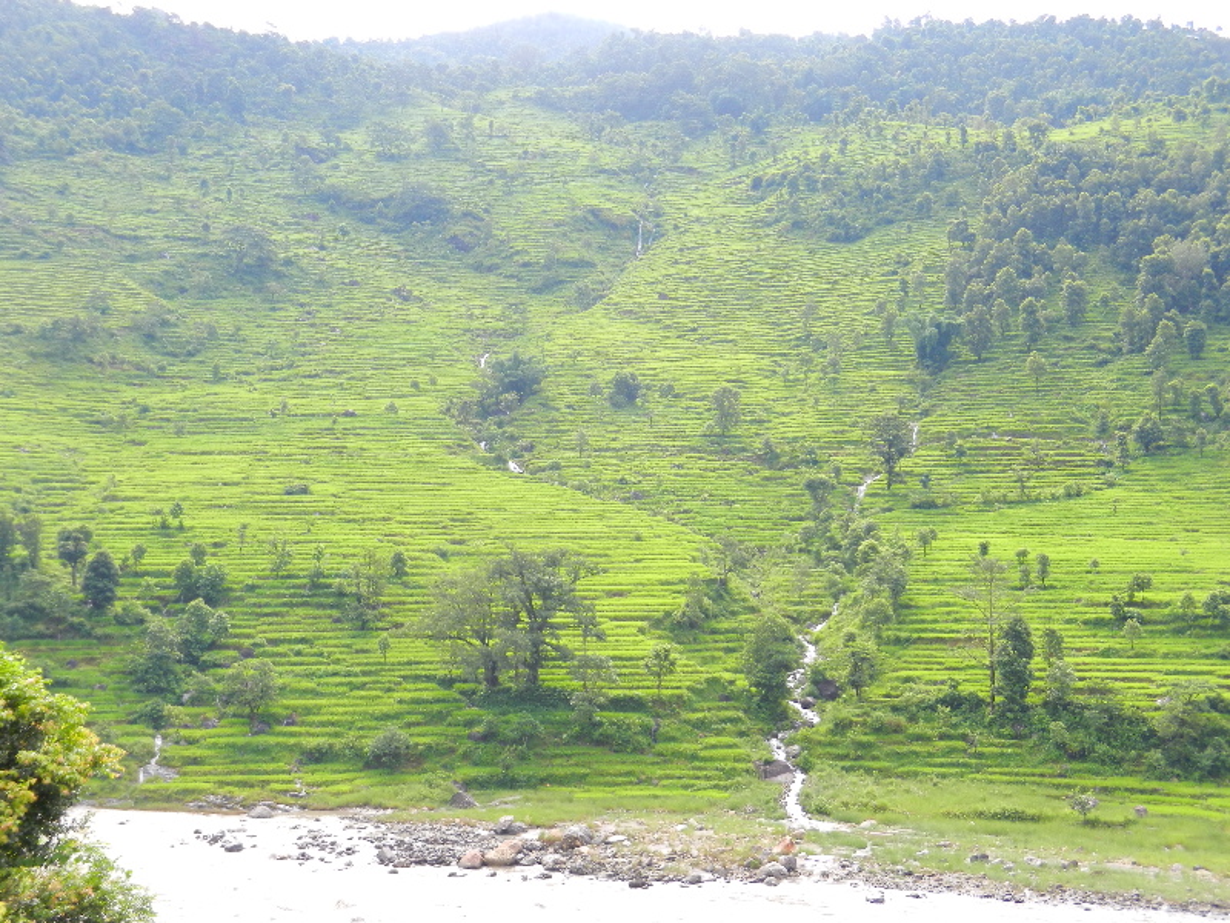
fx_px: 1599
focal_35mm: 45
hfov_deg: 42.1
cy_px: 462
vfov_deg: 32.2
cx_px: 615
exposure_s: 1/200
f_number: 4.2
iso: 160
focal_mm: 8.2
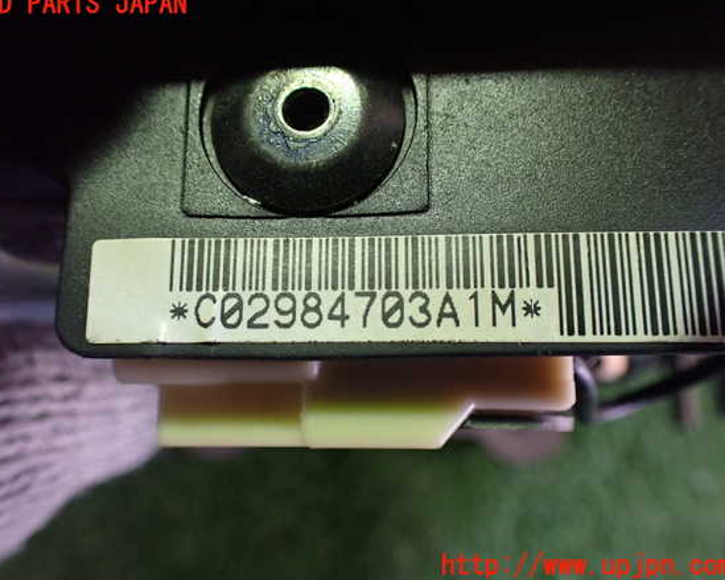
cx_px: 343
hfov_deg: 55.6
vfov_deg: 45.8
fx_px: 687
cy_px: 285
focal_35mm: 32
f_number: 2.3
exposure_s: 1/60
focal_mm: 5.4
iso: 800
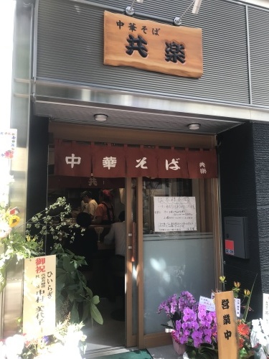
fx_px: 290
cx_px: 134
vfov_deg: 63.4
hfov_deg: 49.7
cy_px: 180
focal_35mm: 28
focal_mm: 3.99
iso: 20
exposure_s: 1/150
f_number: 1.8
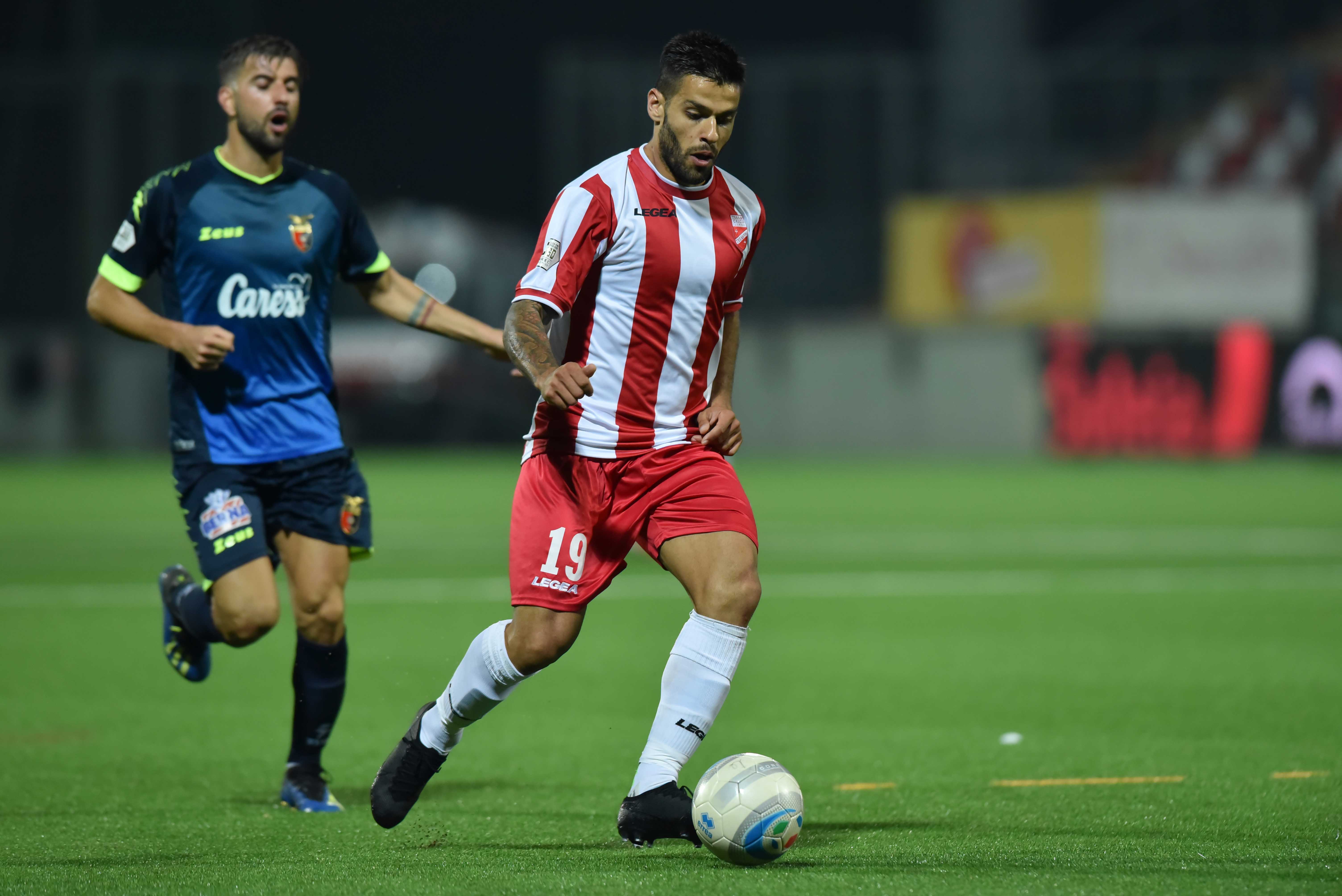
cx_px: 671
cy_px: 448
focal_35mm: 400
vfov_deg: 3.4
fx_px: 14916
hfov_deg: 5.2
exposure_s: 1/1000
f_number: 3.5
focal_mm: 400
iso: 3200
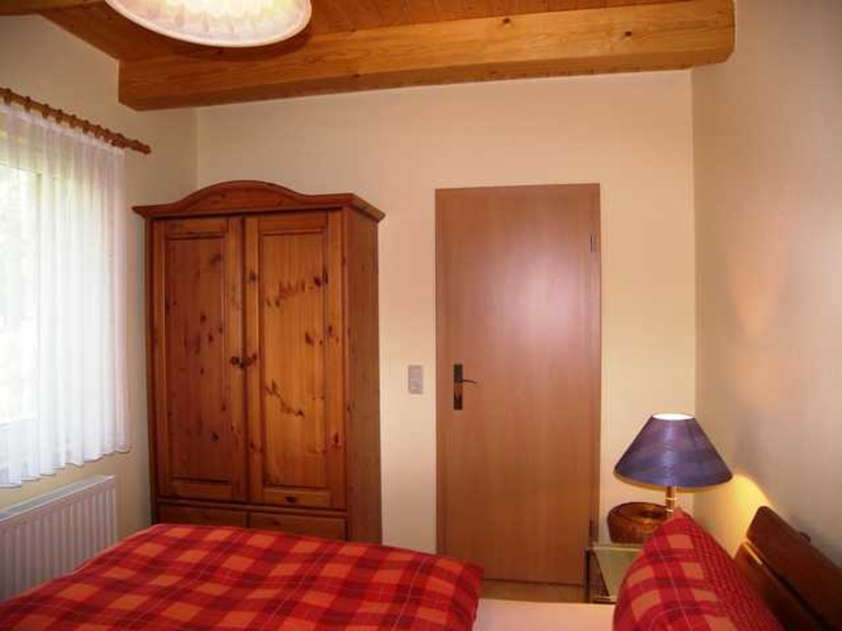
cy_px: 316
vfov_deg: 56.8
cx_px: 421
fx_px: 584
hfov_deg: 71.6
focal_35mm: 24
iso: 100
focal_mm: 5
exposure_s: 1/30
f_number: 2.8
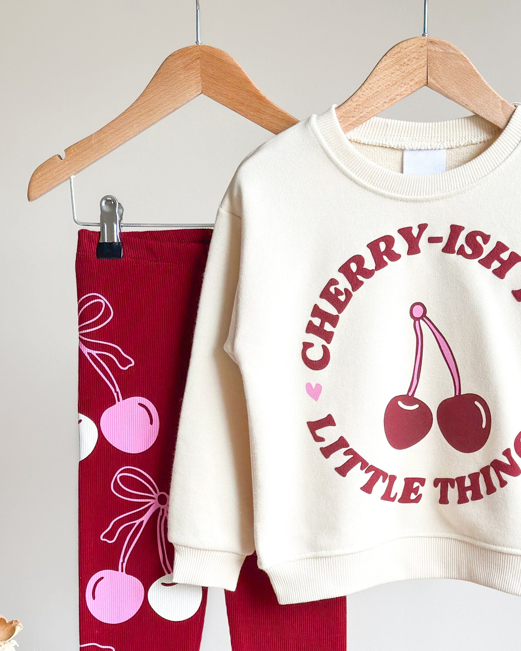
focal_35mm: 68
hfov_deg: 22.4
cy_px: 472
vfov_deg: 27.6
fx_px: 1311
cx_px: 338
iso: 80
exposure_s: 1/120
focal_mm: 6.86
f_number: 1.8
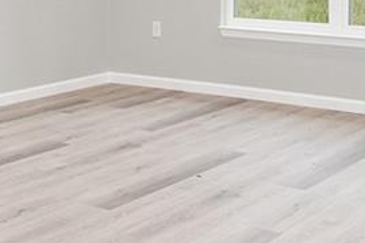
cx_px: 153
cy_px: -68
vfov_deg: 15.7
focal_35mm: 83
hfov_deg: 24.4
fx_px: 841
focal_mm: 14
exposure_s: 1/10
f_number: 7.1
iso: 400
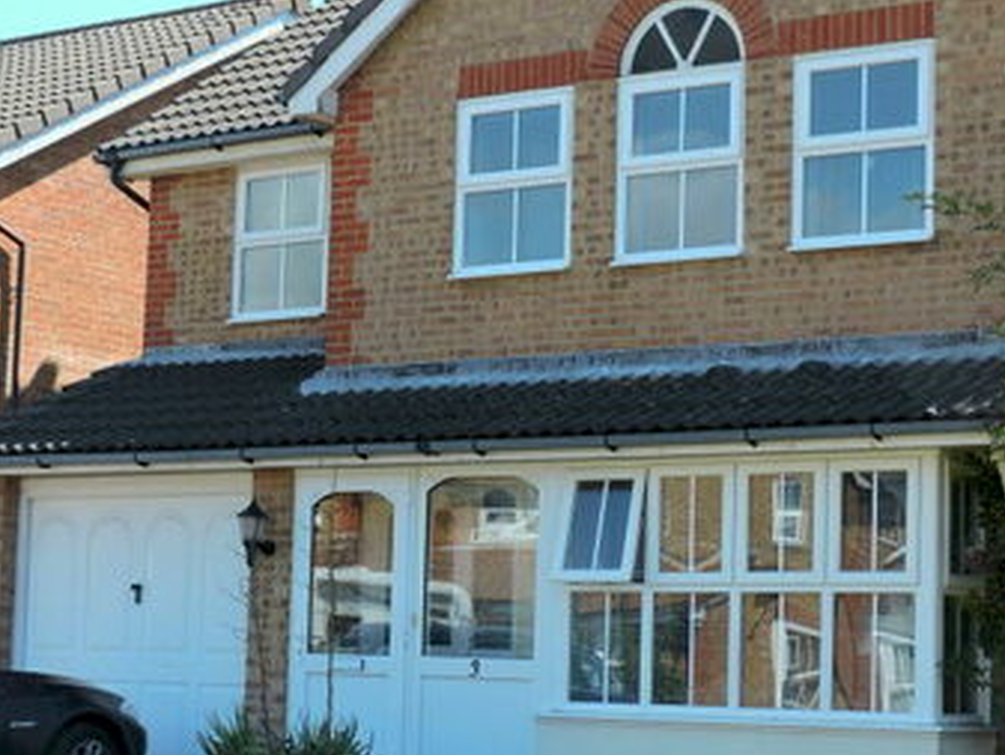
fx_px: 2411
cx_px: 510
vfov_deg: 17.8
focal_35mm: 83
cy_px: 464
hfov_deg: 23.5
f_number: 3.3
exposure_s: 1/400
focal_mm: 7.1
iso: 100
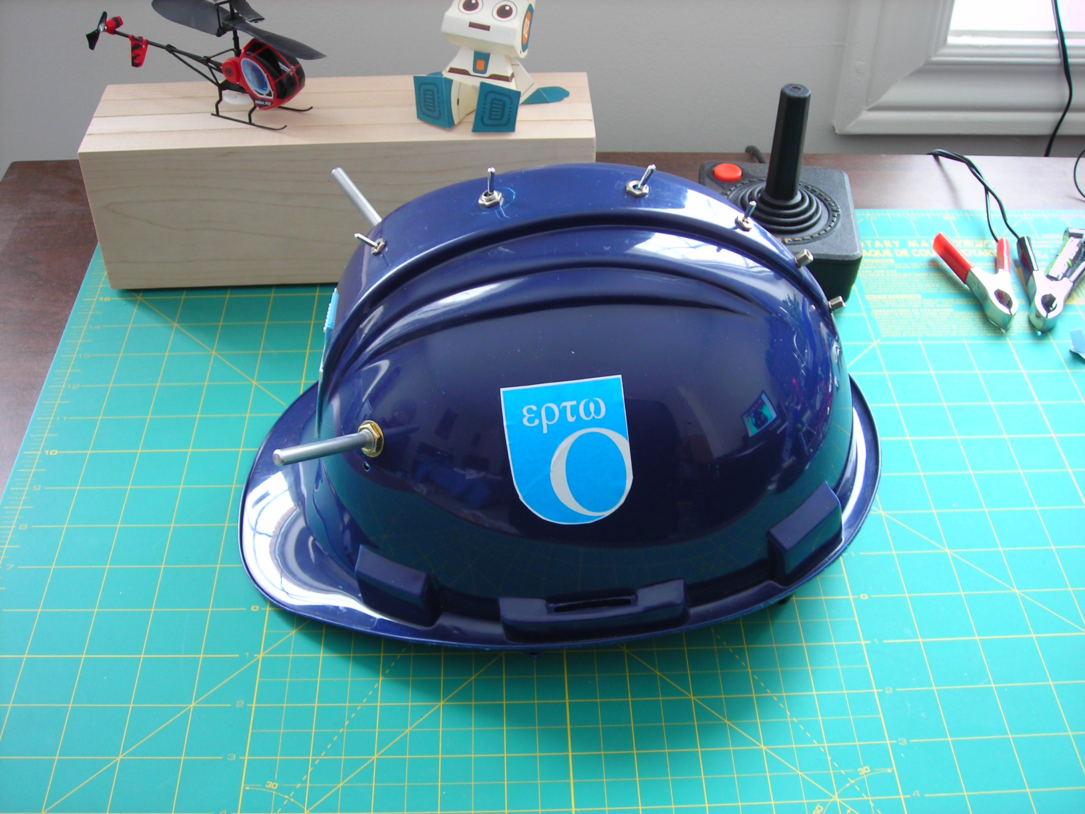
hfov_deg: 45.8
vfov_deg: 35.1
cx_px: 542
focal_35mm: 41
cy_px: 407
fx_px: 1285
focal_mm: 6.8
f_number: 3.3
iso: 54
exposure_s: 1/4
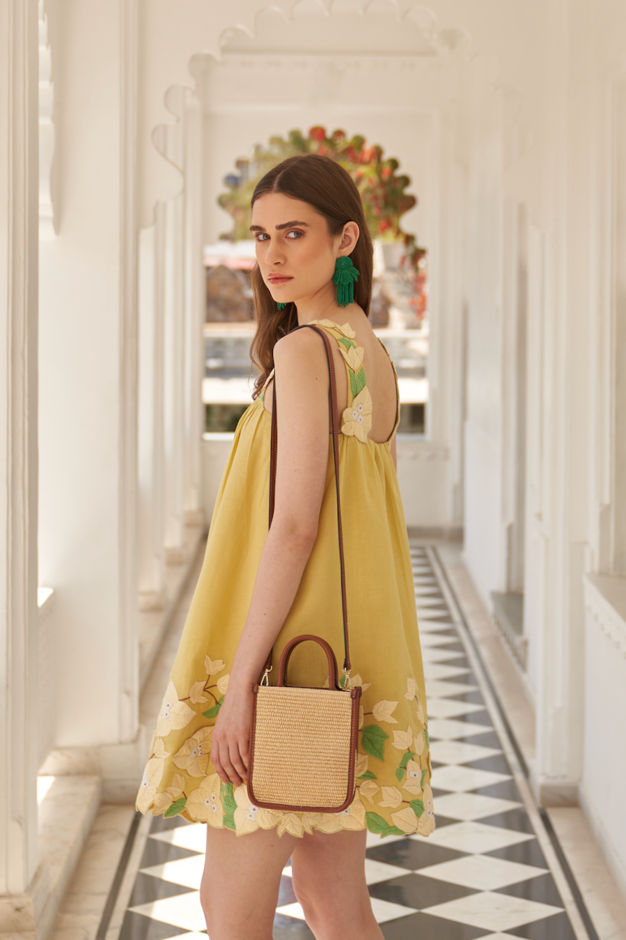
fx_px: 1722
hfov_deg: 20.6
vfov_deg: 30.5
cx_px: 313
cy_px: 470
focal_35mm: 66
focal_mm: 44
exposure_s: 1/800
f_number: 2.8
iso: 50
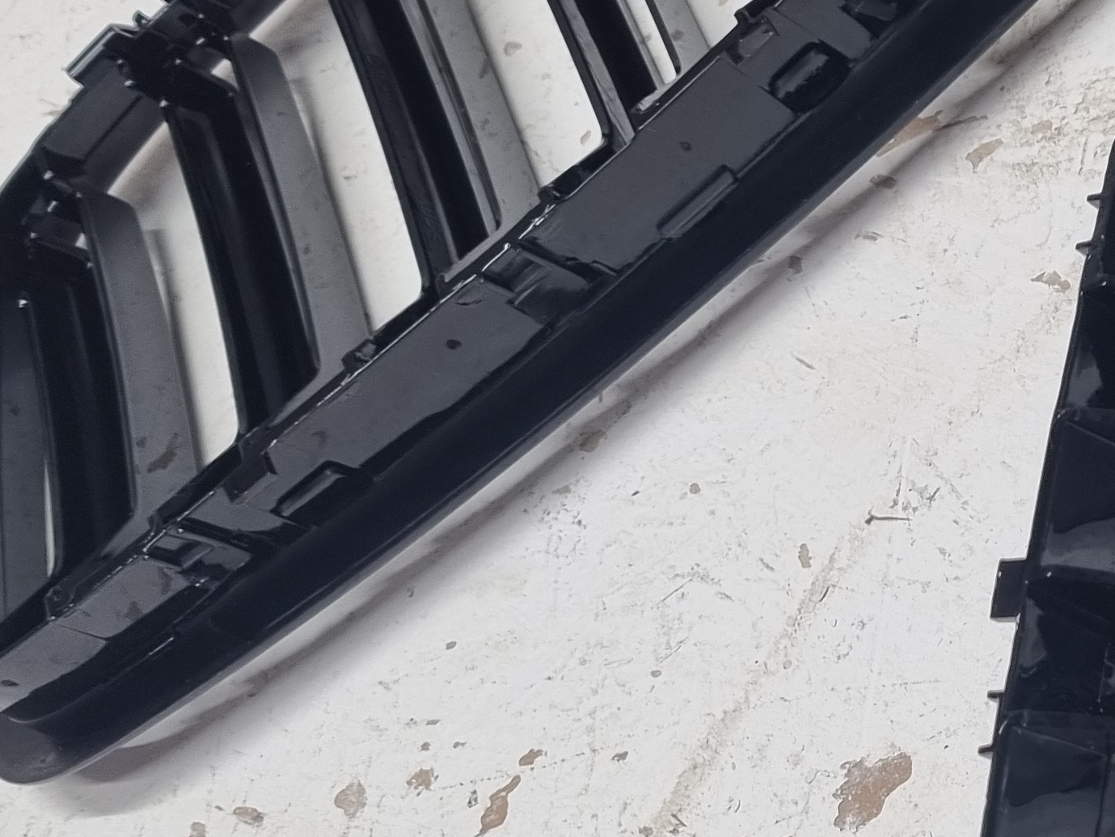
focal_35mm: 76
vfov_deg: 19.4
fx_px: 2449
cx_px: 1253
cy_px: 361
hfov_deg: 23.9
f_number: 1.8
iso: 50
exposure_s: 1/100
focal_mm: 5.4
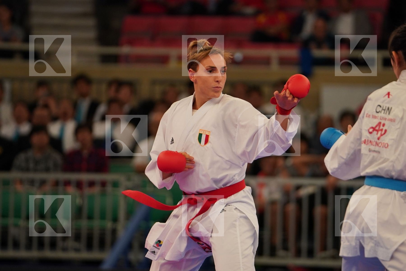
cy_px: 136
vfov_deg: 4.6
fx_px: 3383
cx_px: 203
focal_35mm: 300
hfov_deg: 6.9
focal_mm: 200
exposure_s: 1/1000
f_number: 2.8
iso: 1250
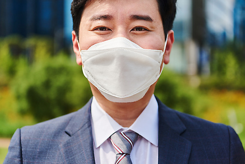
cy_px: 82
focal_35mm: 70
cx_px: 122
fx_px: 477
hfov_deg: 28.8
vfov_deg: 19.5
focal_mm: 70
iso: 200
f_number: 3.5
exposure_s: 1/3200
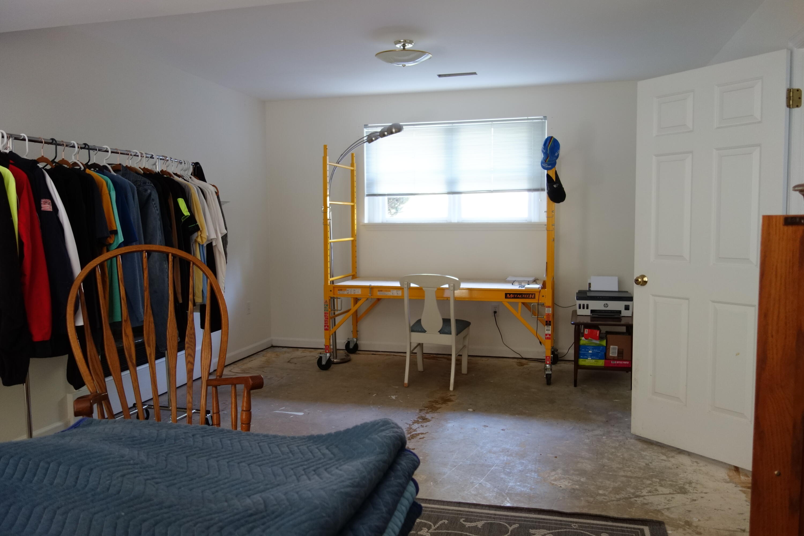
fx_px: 625
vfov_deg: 46.4
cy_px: 268
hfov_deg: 65.5
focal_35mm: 28
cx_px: 402
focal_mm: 10.4
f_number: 1.8
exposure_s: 1/30
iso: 250
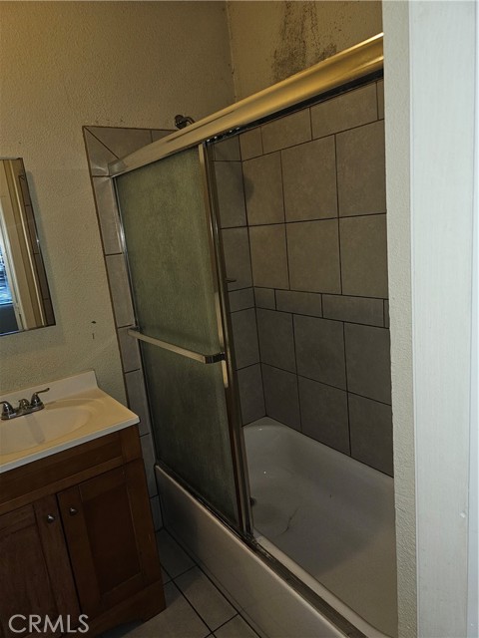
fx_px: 424
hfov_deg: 58.9
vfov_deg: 73.9
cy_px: 319
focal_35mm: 23
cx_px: 240
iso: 100
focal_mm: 6.3
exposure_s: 1/30
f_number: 1.7
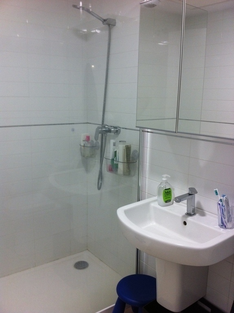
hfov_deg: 40.6
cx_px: 117
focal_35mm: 35
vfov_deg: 52.7
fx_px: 316
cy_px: 156
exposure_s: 1/25
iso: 80
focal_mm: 3.85
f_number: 2.8
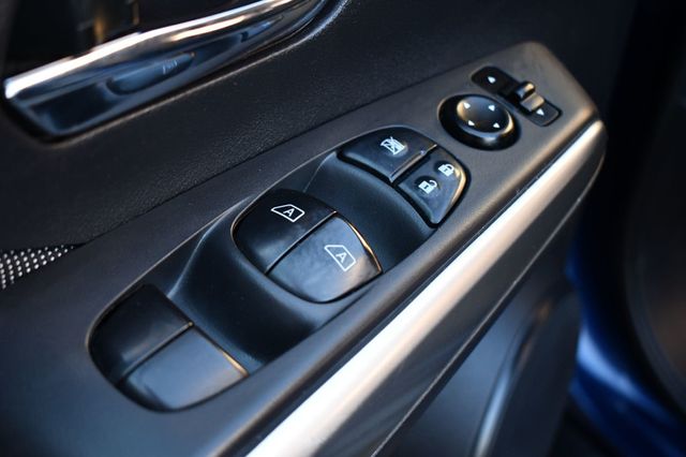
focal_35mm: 51
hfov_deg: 38.9
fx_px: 971
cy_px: 228
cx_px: 343
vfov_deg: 26.5
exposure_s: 1/125
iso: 800
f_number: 4.5
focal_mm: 34
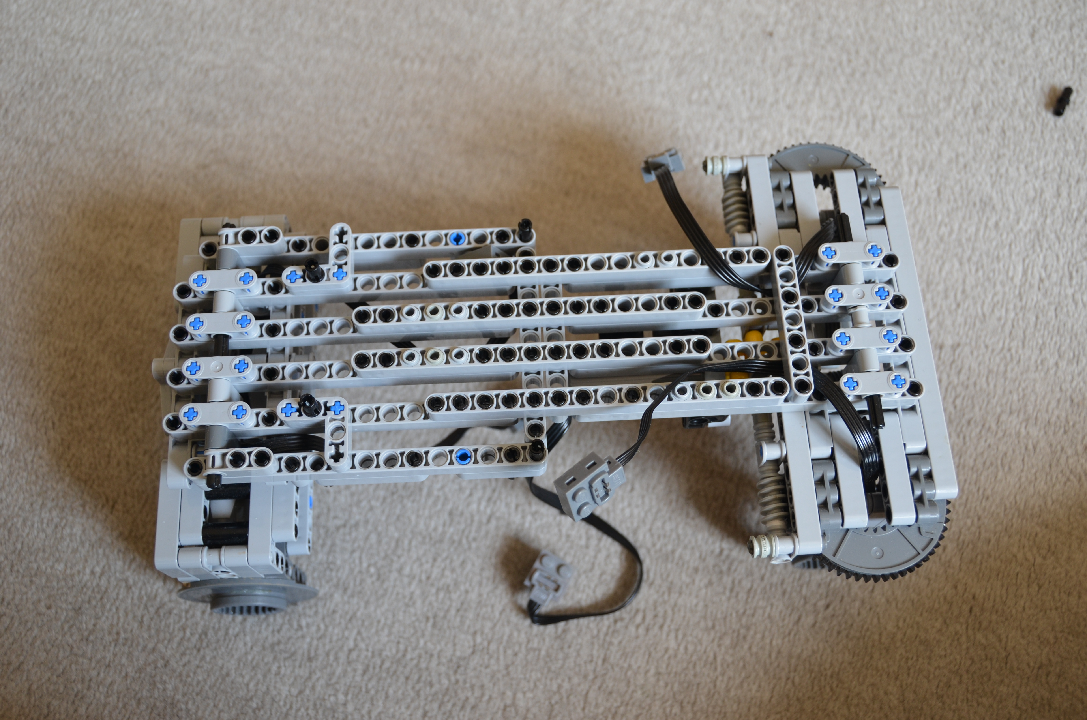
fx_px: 1085
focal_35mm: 36
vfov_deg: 36.7
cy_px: 360
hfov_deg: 53.2
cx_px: 544
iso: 220
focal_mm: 24
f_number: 3.8
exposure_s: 1/60
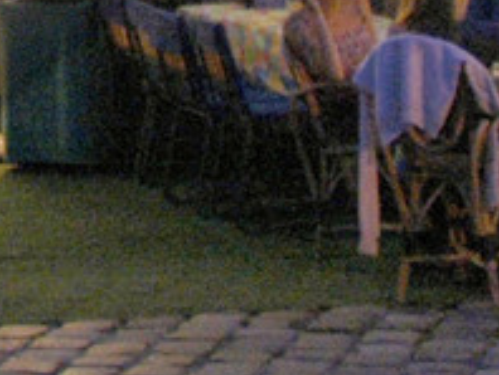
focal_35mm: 198
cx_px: -602
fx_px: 2856
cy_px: -751
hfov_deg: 9.2
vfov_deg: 6.8
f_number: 2.8
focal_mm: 17
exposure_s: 1/8
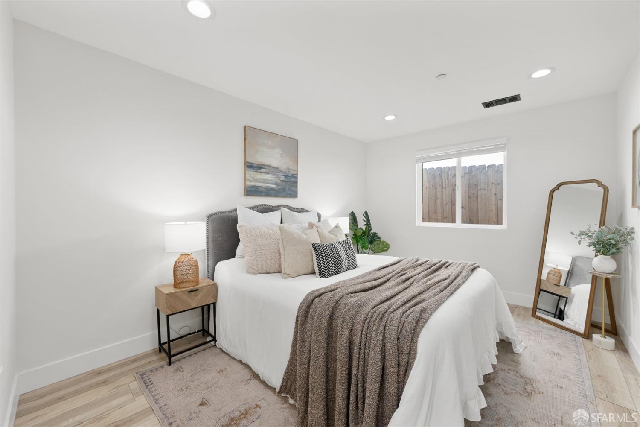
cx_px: 320
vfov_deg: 81.2
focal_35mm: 14
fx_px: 249
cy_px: 214
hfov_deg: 104.3
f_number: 8
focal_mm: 14
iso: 640
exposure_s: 1/13
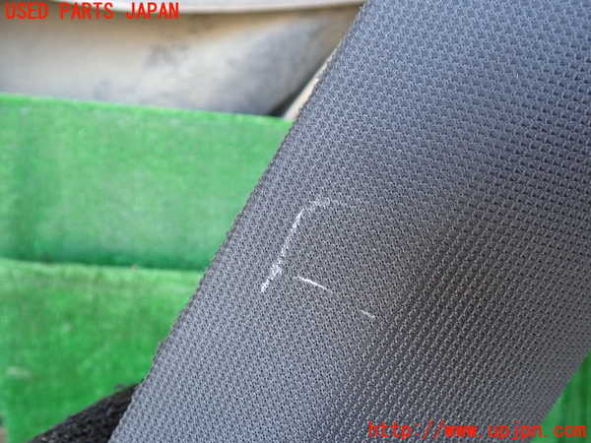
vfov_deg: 46.8
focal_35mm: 30
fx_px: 512
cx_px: 296
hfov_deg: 60.0
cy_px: 222
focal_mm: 5.4
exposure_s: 1/30
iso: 250
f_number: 2.3
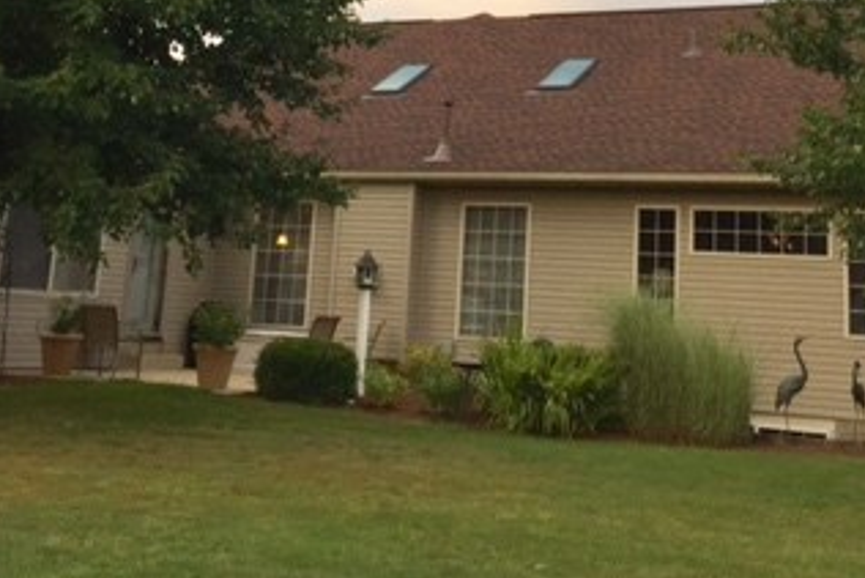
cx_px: 495
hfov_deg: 32.8
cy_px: -30
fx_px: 1466
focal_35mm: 61
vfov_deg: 21.3
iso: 32
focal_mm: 4.15
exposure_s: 1/347
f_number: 2.2
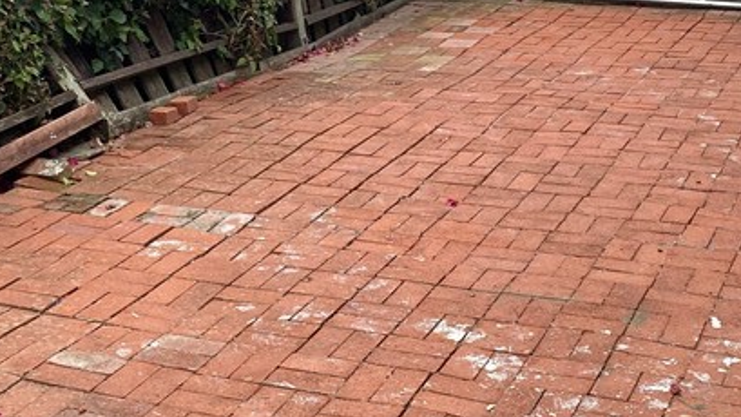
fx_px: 1395
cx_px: 368
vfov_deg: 17.0
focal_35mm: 71
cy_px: 230
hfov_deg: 29.7
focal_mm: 4.25
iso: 32
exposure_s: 1/733
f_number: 1.8
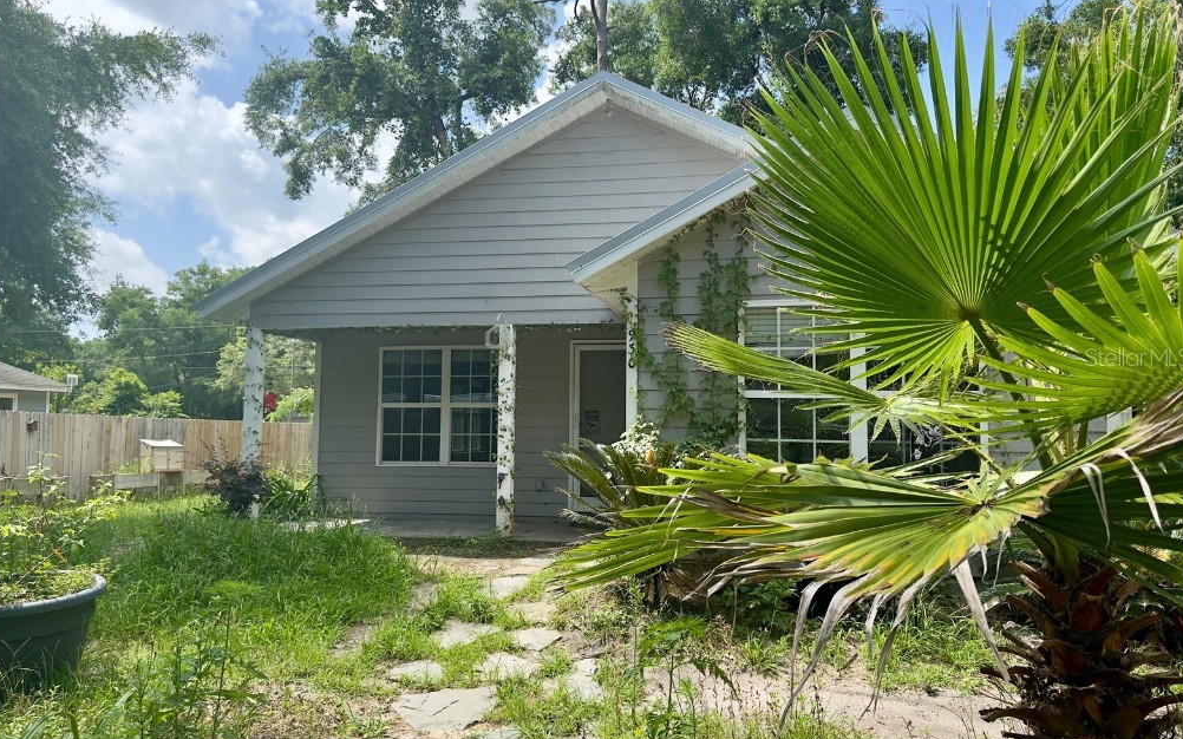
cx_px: 592
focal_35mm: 26
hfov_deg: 70.4
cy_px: 357
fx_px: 838
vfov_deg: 47.6
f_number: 1.78
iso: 80
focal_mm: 6.76
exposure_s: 1/1678
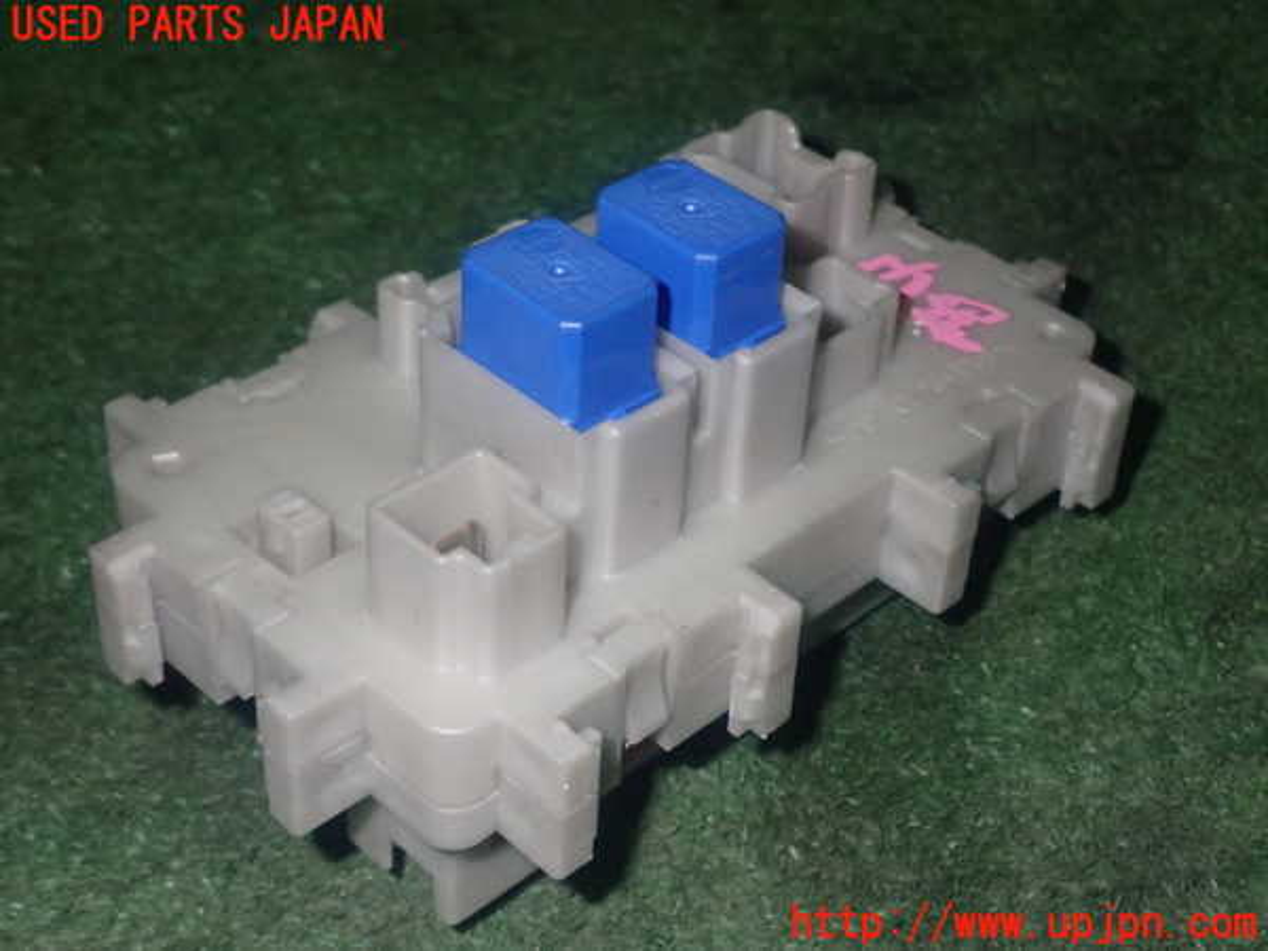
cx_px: 634
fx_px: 2125
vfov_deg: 25.2
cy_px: 476
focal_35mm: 58
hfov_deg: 33.2
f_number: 10
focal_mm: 10.35
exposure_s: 1/60
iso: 640
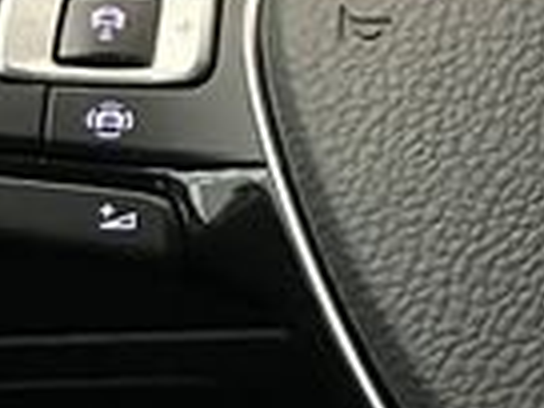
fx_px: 3080
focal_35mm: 196
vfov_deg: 7.5
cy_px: 4
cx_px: 1016
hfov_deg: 9.5
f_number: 1.6
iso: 640
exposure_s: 1/33
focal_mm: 5.1
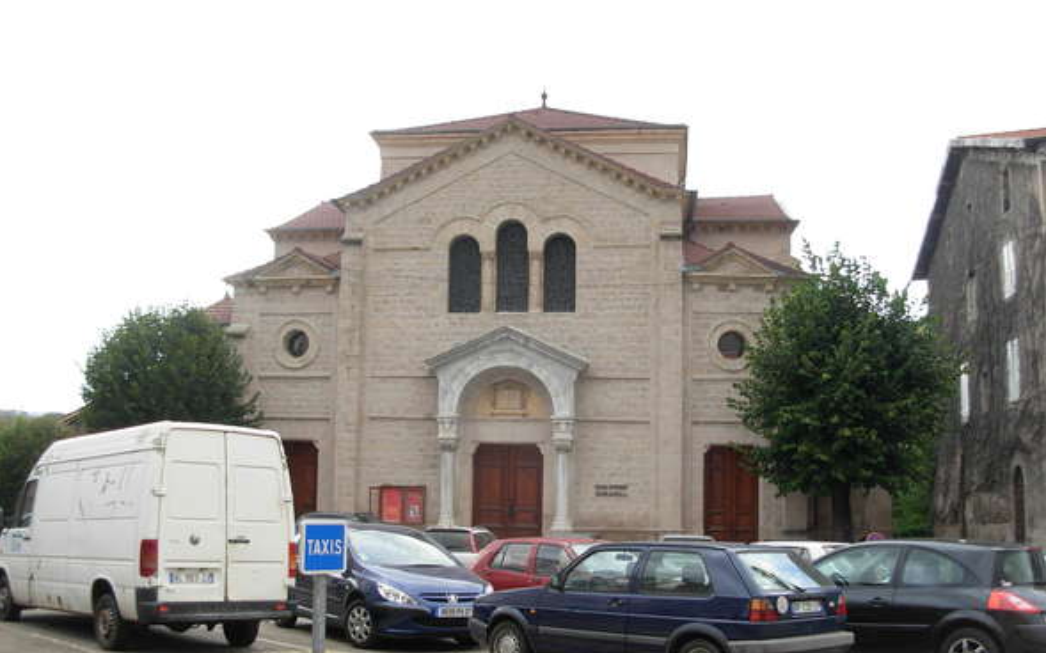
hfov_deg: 48.2
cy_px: 357
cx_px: 529
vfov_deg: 31.2
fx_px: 1169
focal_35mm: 41
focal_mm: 6.3
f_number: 2.9
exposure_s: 1/49.3
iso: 79
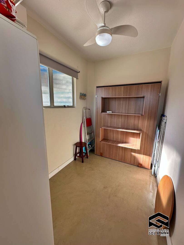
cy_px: 122
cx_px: 92
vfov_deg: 102.1
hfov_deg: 85.7
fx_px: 99
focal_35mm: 14
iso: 50
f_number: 2.2
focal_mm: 2.22
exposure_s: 1/99
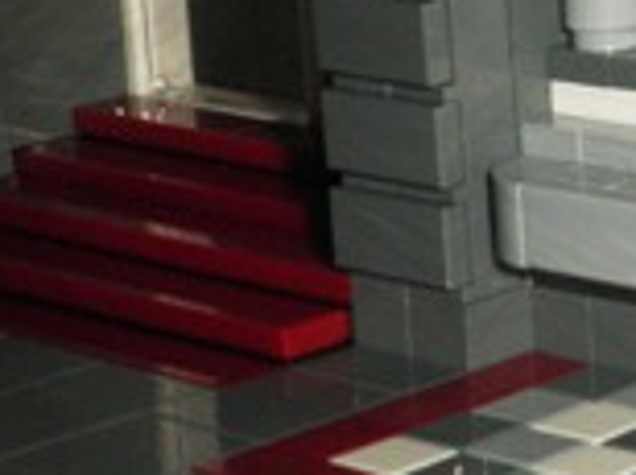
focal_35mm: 150
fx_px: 2752
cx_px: 1086
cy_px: 74
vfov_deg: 9.8
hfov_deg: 12.2
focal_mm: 6.4
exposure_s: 1/50
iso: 160
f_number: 8.8
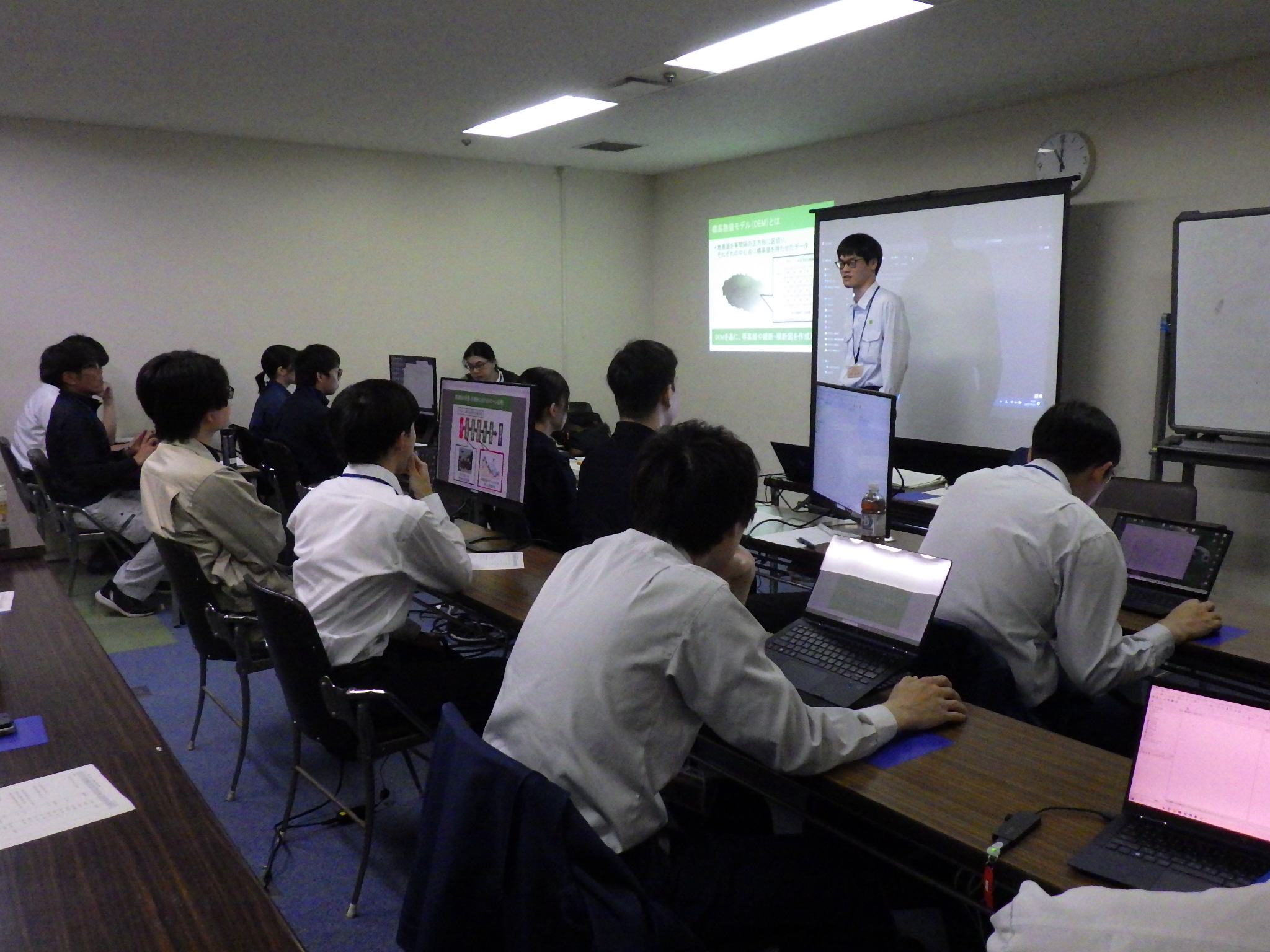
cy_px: 476
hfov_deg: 63.4
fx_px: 1027
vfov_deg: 49.7
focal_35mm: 28
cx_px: 635
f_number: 3.5
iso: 400
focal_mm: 5
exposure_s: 1/45
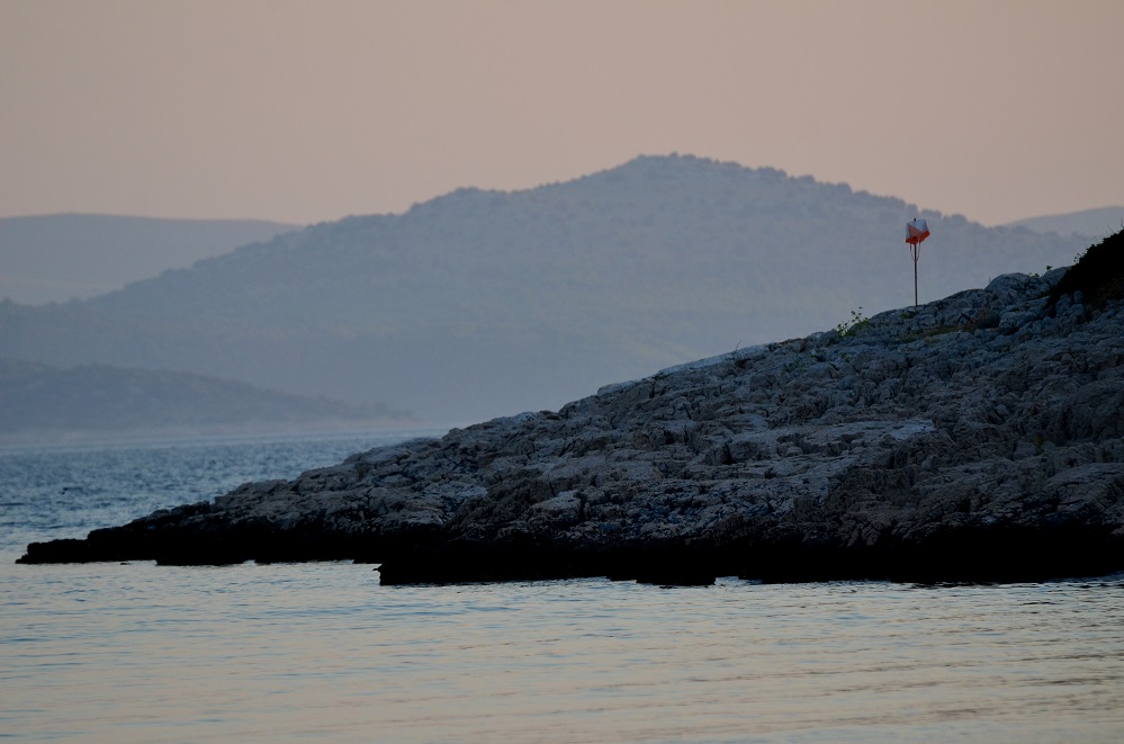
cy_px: 372
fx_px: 12148
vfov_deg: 3.5
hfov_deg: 5.3
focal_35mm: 390
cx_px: 562
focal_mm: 260
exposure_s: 1/640
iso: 400
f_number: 5.6
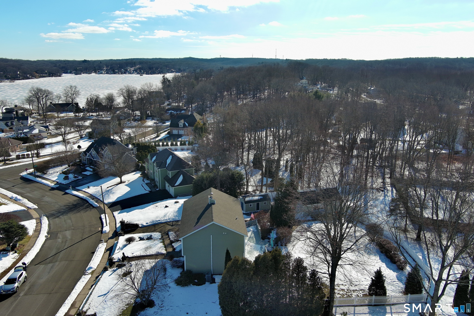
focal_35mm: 29
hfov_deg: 63.7
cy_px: 158
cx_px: 237
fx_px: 382
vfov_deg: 45.0
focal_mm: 10.57
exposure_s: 1/1873
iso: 101
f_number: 2.8
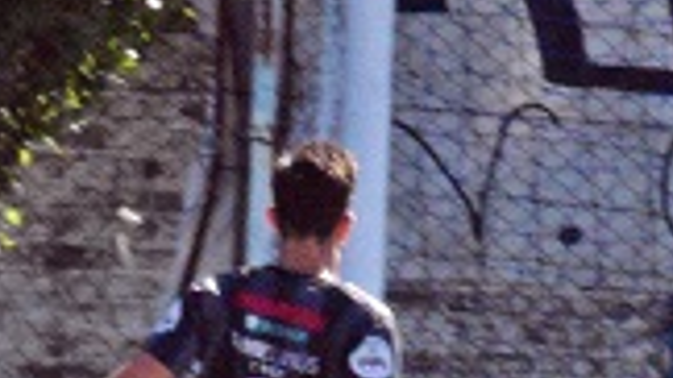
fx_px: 31397
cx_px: 631
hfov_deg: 1.2
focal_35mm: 1760
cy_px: 353
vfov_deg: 0.7
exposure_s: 1/500
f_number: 32
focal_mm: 300
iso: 6400
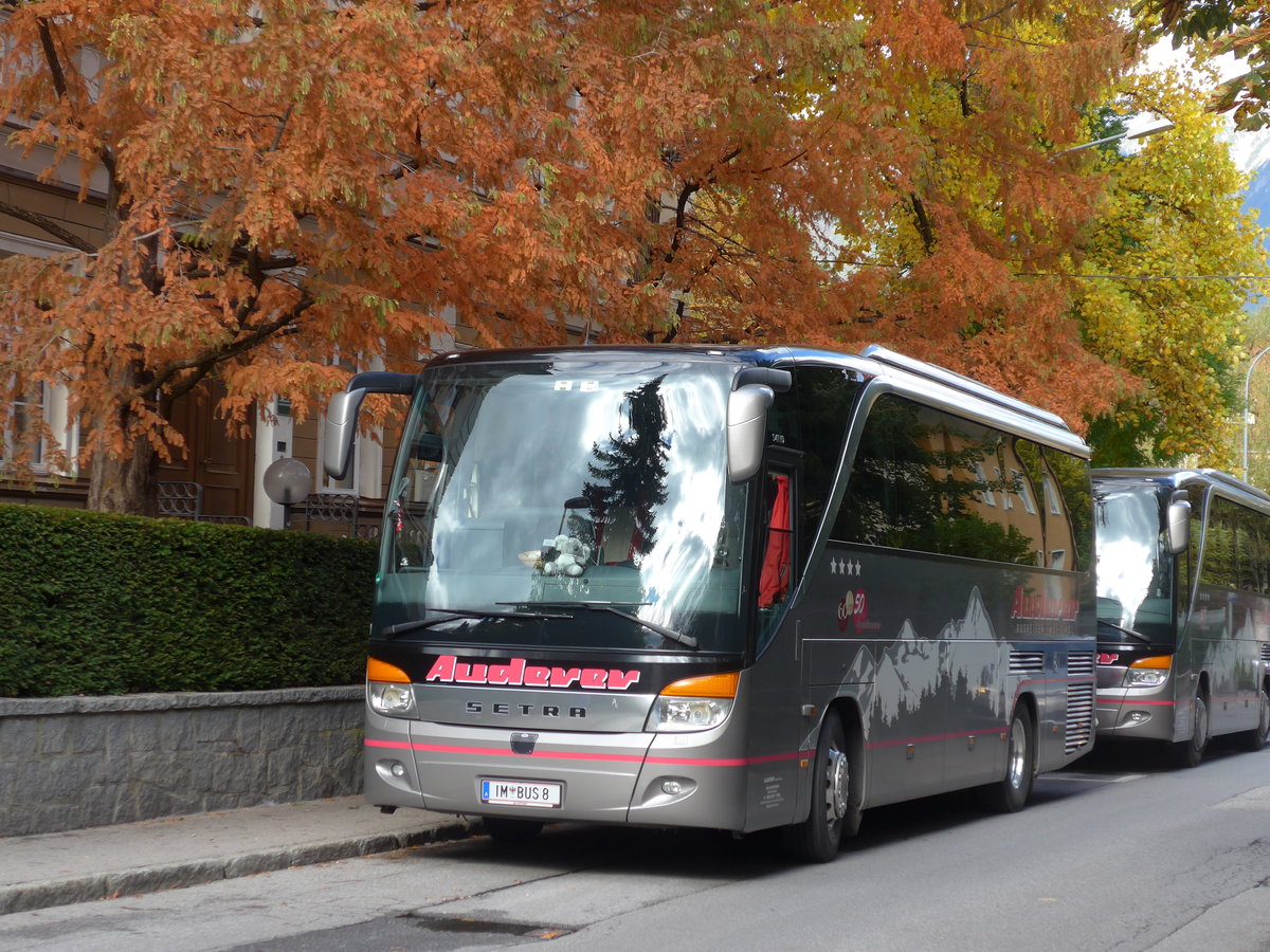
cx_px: 635
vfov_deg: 22.3
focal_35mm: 66
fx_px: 2421
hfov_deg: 29.4
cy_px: 476
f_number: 3.9
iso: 80
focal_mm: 13.4
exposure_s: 1/125
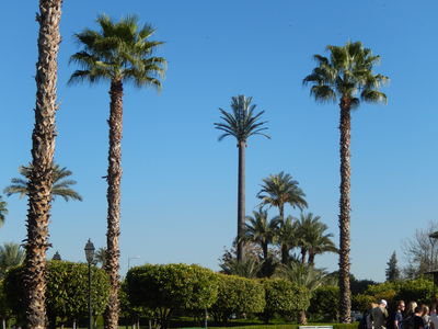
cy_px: 164
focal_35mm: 73
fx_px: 924
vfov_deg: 20.2
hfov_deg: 26.7
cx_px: 219
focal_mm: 13.1
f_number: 4.9
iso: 125
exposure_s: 1/800
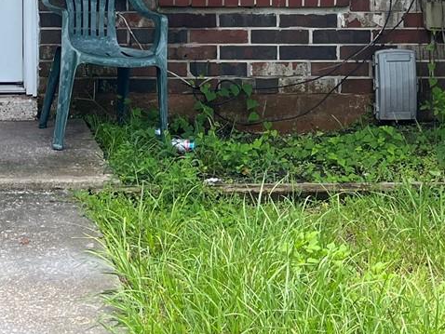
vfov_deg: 15.8
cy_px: -146
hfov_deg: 21.5
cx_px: -31
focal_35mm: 87
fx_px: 1119
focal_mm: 5.1
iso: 50
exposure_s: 1/1140
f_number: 1.6
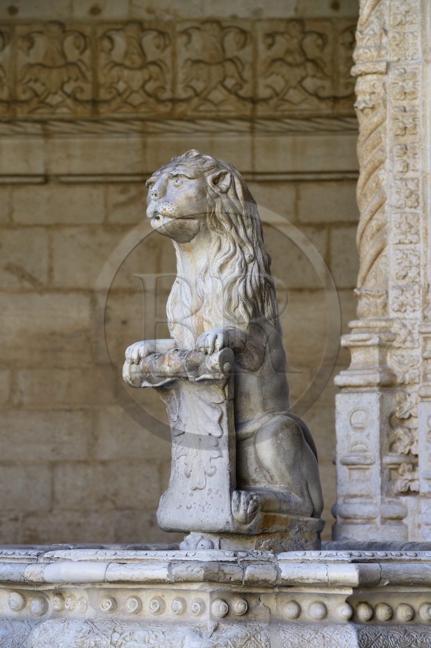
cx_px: 216
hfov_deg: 10.1
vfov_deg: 15.2
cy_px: 324
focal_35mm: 135
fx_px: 2427
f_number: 8
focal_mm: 135
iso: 400
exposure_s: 1/200
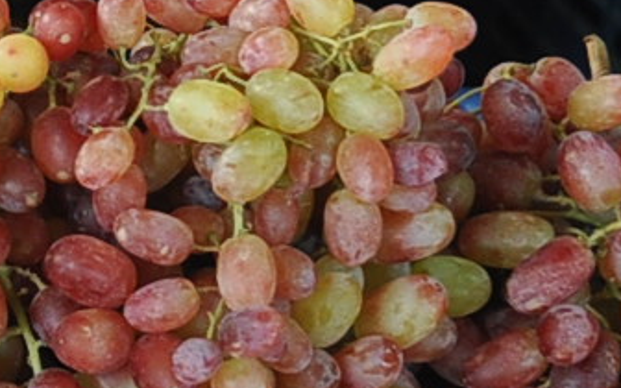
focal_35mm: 234
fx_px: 3960
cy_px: 815
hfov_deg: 8.1
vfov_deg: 5.5
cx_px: -961
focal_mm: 24
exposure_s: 1/30
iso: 400
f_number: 3.8
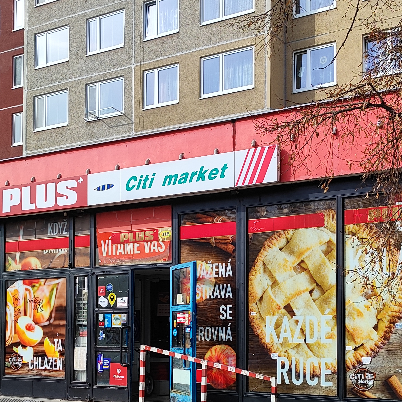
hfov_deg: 34.0
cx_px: 226
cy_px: 303
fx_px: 657
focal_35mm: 50
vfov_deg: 33.3
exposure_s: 1/630
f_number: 1.89
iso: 50
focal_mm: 5.89
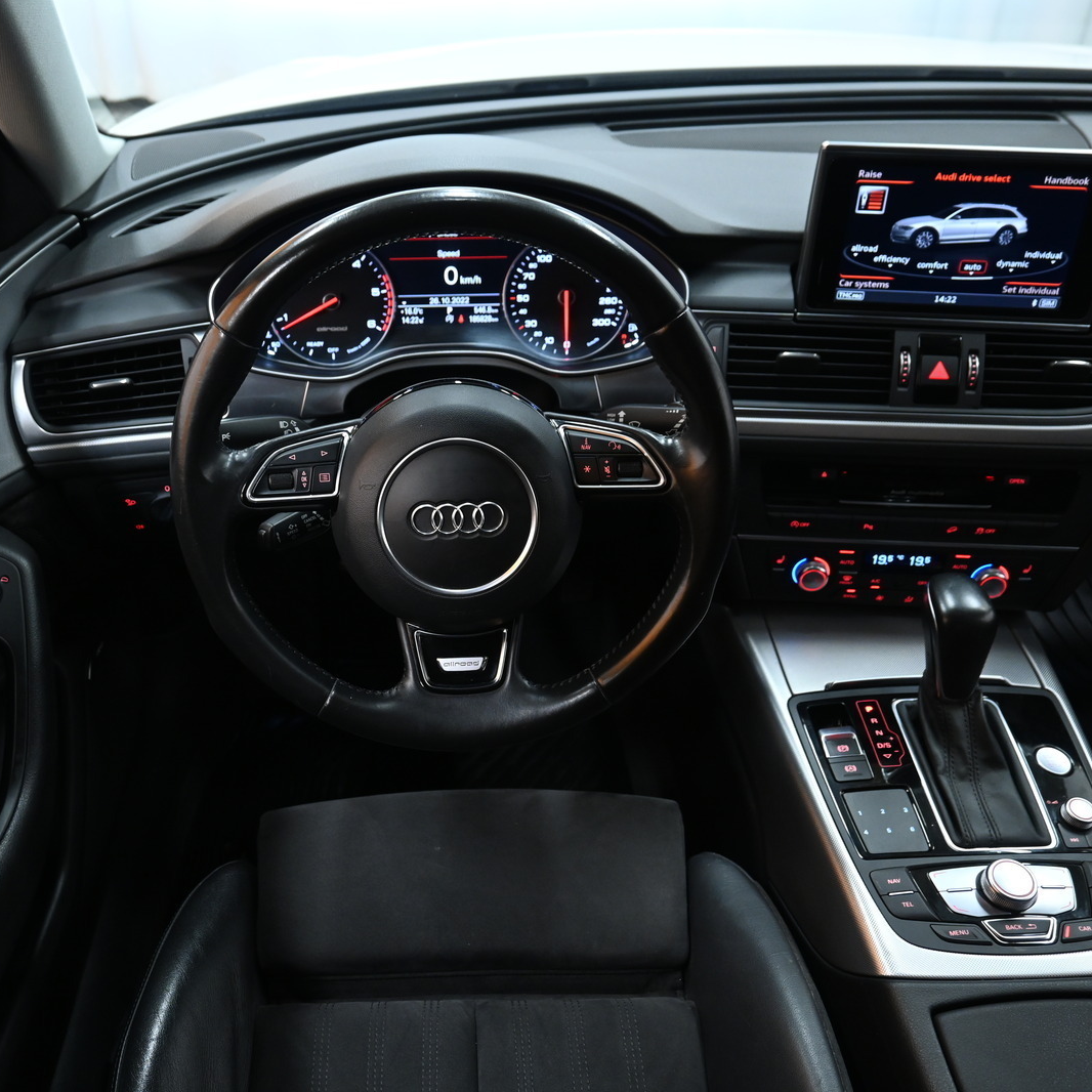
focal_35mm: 31
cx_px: 464
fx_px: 1106
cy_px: 547
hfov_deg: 52.3
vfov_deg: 52.5
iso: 1000
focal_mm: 16
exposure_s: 1/50
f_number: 3.5
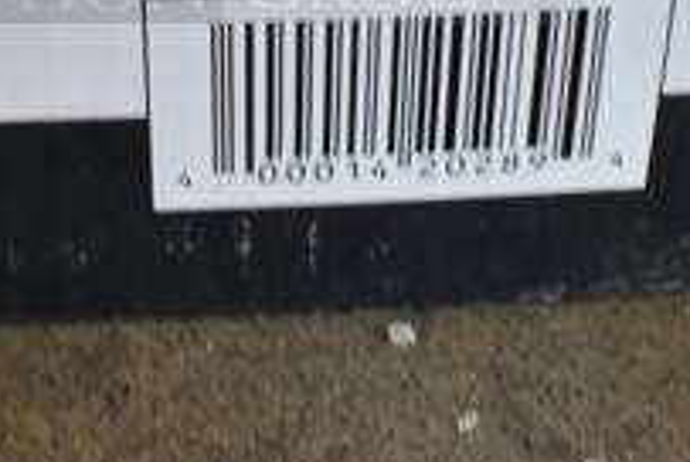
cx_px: 184
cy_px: -156
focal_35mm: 81
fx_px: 1555
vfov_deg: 16.0
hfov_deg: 24.8
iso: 450
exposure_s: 1/60
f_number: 5.6
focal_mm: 18
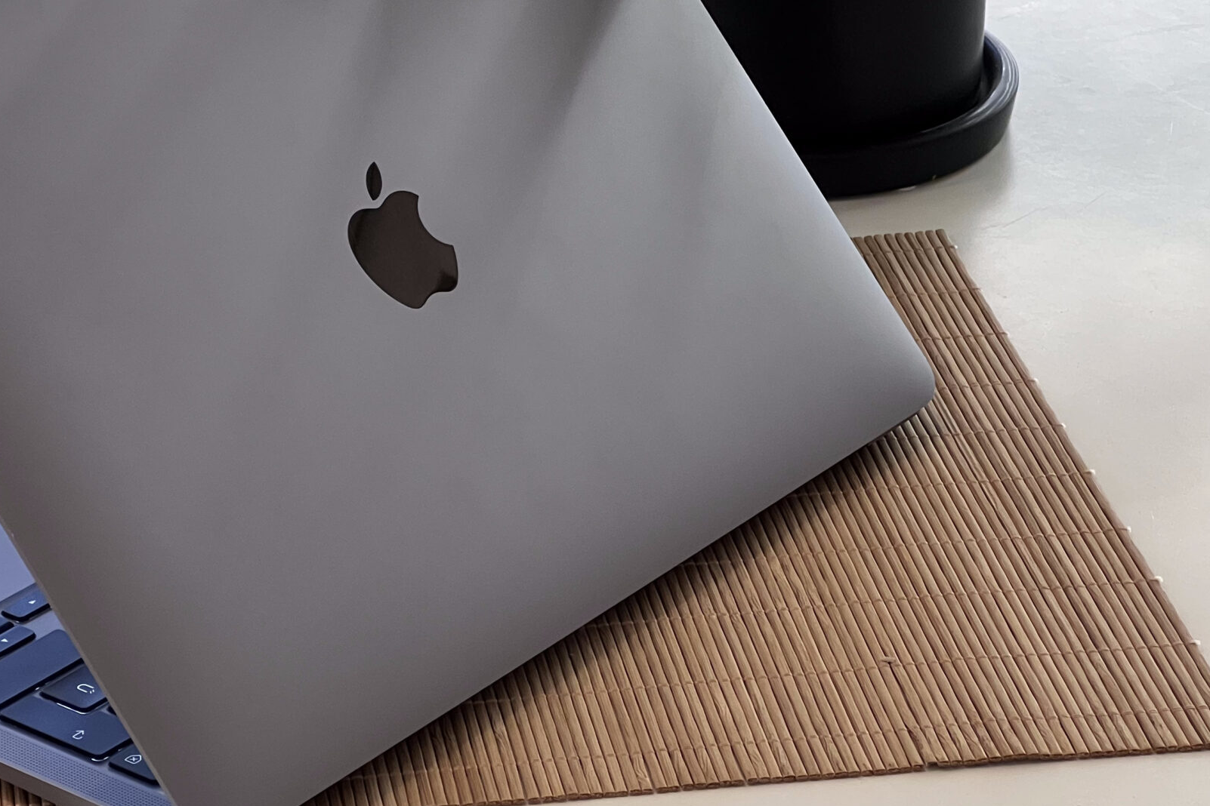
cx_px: 364
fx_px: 4302
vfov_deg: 10.7
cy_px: 326
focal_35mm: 128
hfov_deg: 16.0
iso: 200
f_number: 2.8
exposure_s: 1/60
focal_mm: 9
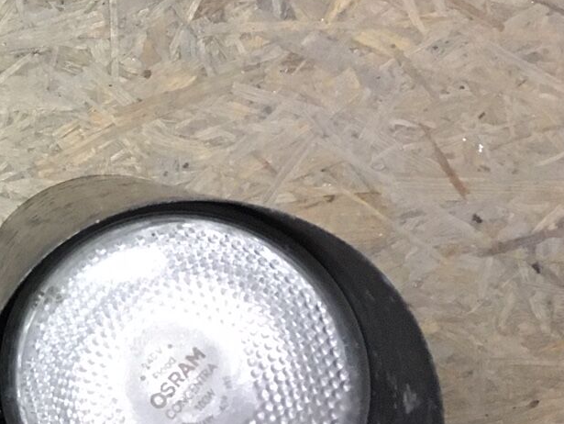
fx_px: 1549
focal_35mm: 95
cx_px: -294
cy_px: 124
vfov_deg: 15.5
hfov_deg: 18.2
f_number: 2.2
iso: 200
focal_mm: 4.15
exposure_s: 1/33
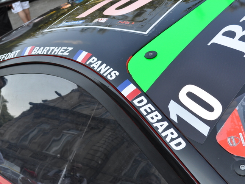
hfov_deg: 33.7
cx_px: 96
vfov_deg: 25.6
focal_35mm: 57
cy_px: 96
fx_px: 403
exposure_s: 1/200
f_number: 7.1
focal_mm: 32
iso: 320
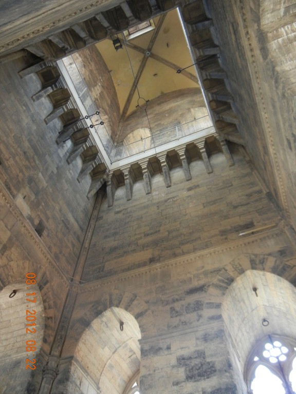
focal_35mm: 30
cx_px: 148
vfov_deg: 60.0
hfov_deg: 46.8
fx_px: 342
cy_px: 197
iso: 400
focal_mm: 5.4
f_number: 3.5
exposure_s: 1/58.8
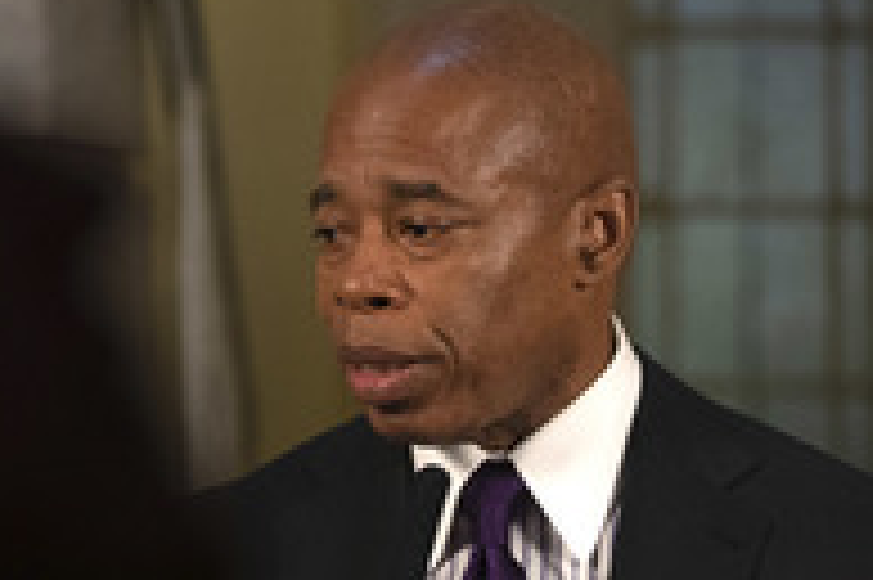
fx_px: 9207
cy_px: 607
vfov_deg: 3.6
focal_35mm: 380
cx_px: 450
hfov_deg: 5.4
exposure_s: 1/400
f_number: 5.6
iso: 4000
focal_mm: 164
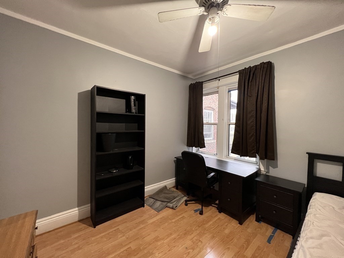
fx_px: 129
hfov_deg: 106.2
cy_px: 129
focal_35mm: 13
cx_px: 172
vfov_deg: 89.9
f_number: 1.8
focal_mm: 1.57
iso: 400
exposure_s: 1/60
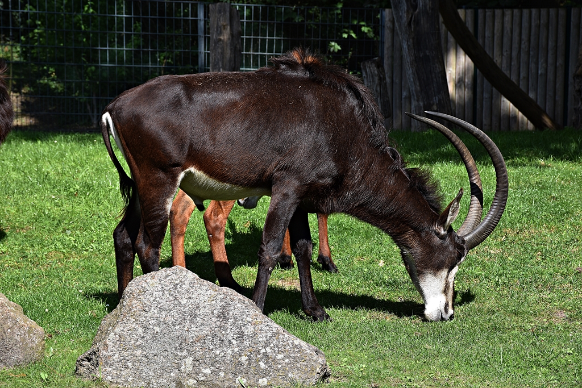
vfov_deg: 11.4
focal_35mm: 120
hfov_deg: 17.1
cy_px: 194
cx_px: 291
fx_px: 1940
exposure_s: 1/320
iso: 200
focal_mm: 80
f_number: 9
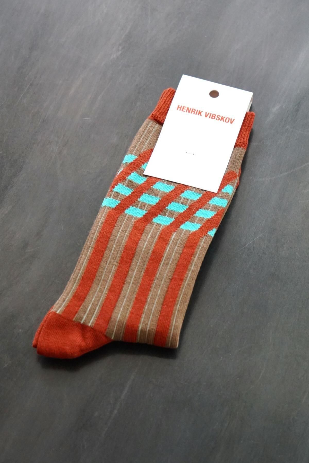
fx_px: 901
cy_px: 232
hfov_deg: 19.5
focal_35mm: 70
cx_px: 154
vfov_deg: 28.8
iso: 4000
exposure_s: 1/160
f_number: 5.6
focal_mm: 70
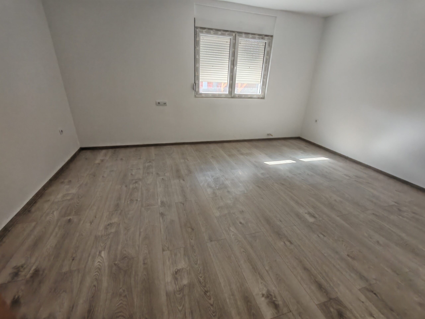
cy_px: 160
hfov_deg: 94.5
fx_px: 196
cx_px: 212
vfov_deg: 78.1
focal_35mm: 16
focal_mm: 1.96
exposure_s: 1/50
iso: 100
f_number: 2.2
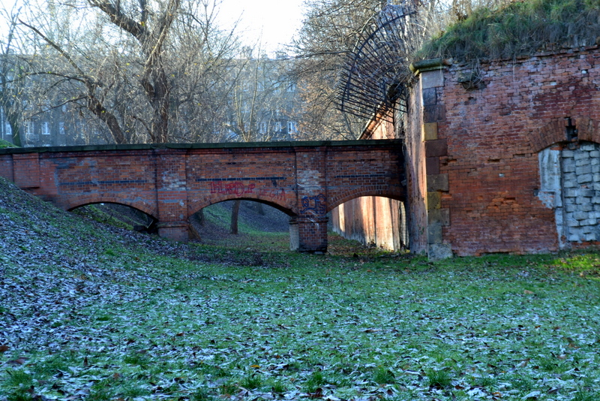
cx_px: 300
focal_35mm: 82
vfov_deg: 16.6
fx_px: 1375
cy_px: 200
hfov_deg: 24.6
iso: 400
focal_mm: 55
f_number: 8
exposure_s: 1/60
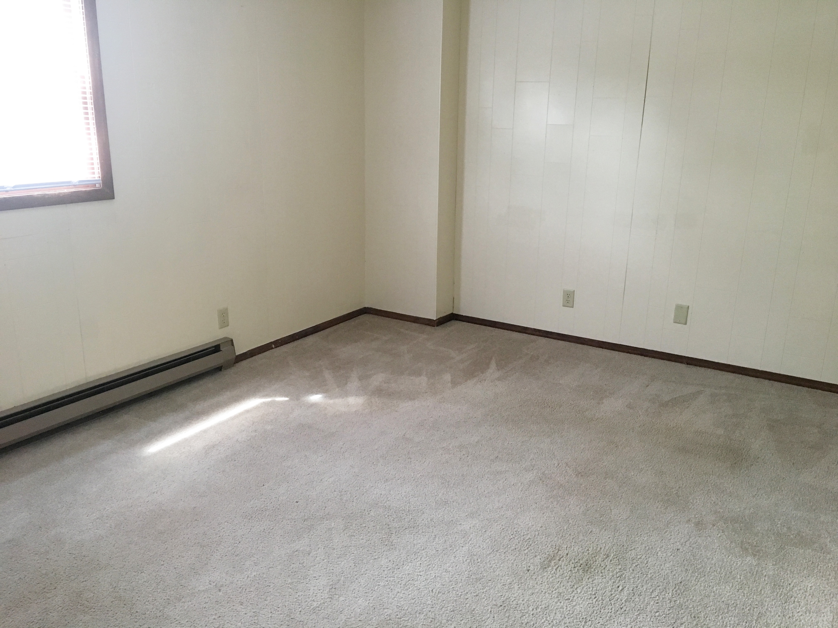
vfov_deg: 48.2
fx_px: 702
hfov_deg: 61.7
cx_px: 419
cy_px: 314
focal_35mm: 29
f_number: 2.2
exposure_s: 1/30
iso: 160
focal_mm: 4.15
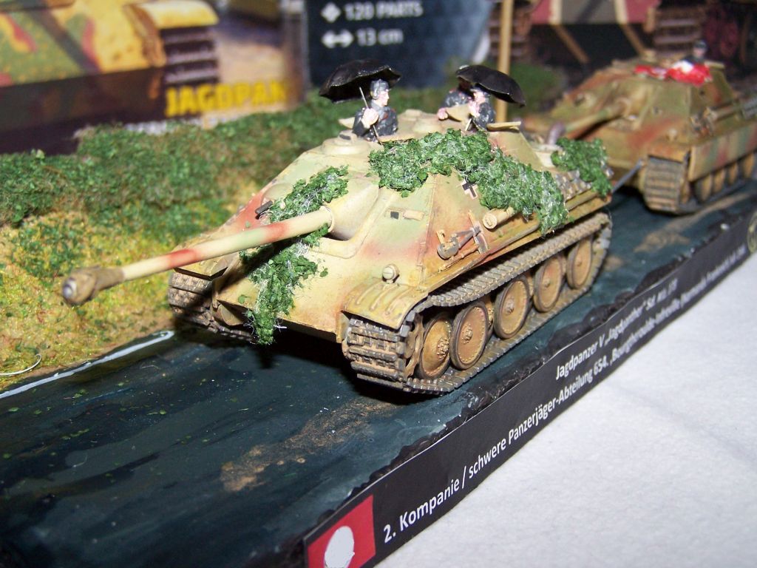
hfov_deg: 37.5
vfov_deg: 28.6
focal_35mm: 51
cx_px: 378
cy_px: 284
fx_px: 1115
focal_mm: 8.5
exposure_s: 1/60
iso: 140
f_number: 3
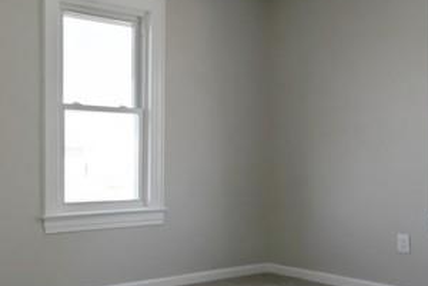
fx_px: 499
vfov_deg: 31.9
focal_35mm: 42
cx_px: 83
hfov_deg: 44.1
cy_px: 157
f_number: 8
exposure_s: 1/250
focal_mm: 14
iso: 400
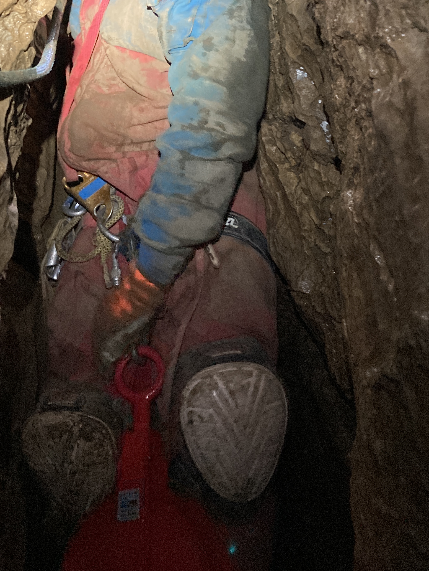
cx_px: 179
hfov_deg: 32.1
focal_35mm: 45
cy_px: 151
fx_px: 744
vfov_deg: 41.0
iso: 320
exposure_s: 1/32
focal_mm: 3.99
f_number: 1.8
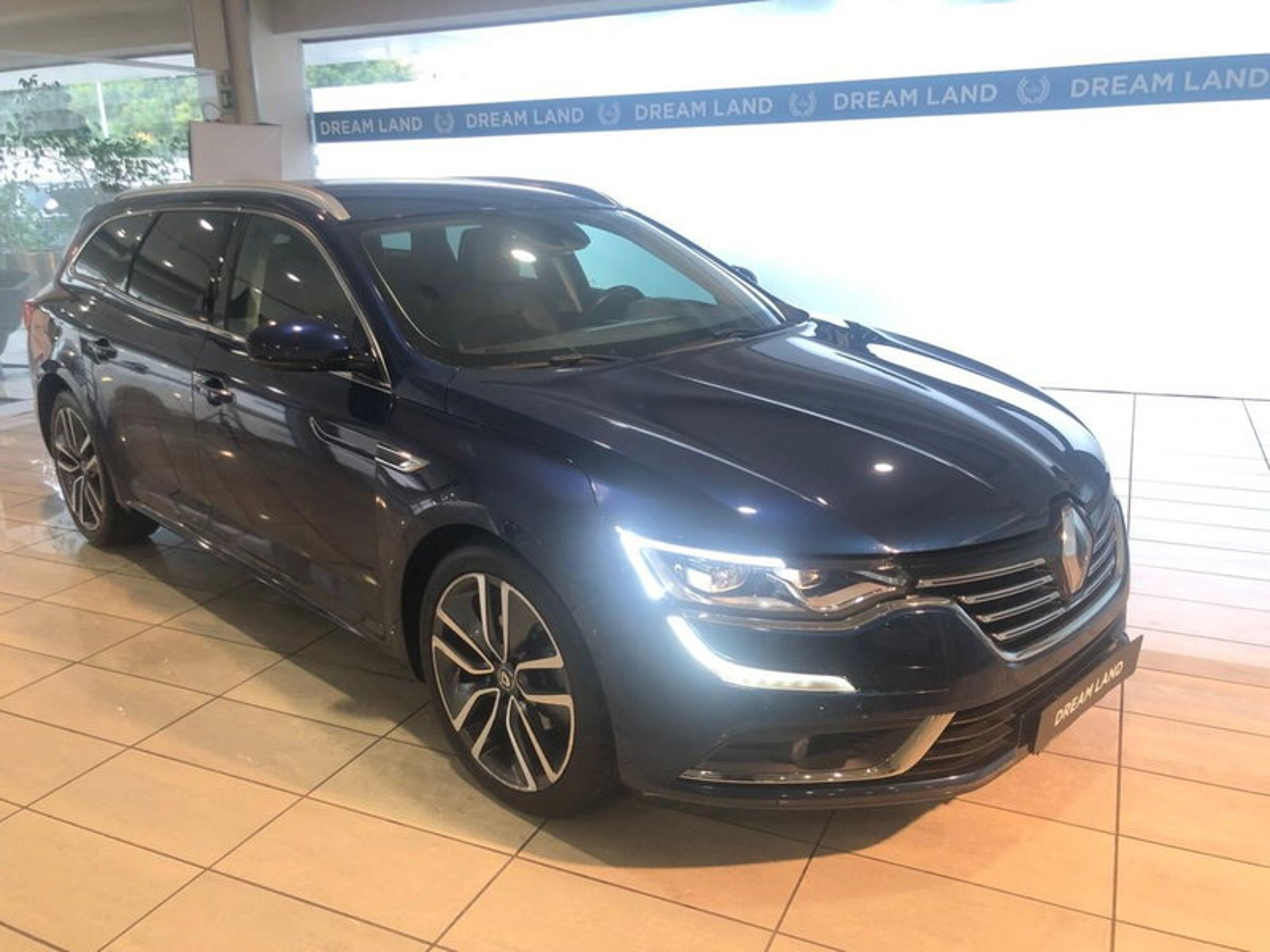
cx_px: 635
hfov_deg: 63.4
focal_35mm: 28
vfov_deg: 49.7
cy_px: 476
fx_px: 1027
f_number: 1.8
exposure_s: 1/25
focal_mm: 4
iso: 40
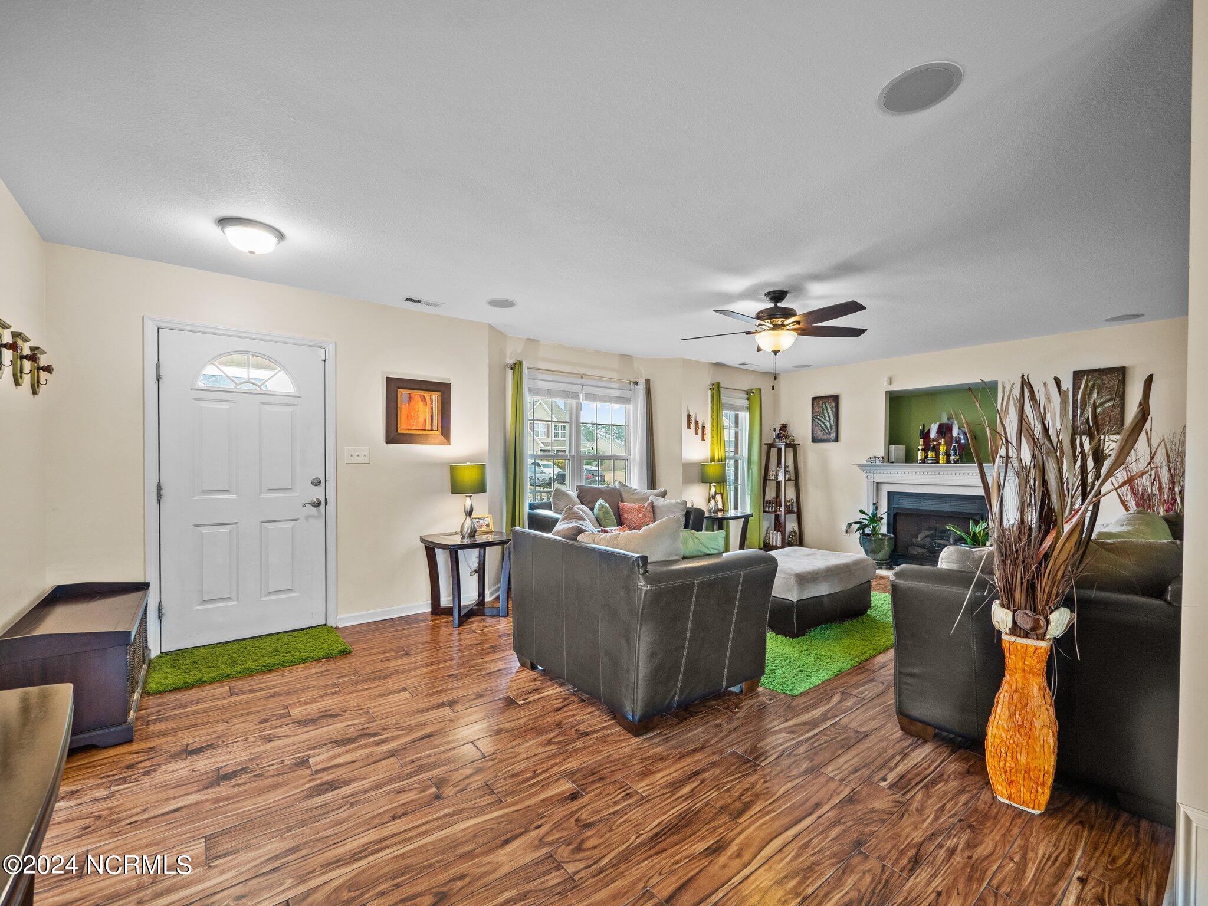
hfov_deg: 102.1
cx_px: 604
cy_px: 453
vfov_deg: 85.7
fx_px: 489
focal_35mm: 14
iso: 400
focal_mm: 7
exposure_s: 1/10
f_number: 4
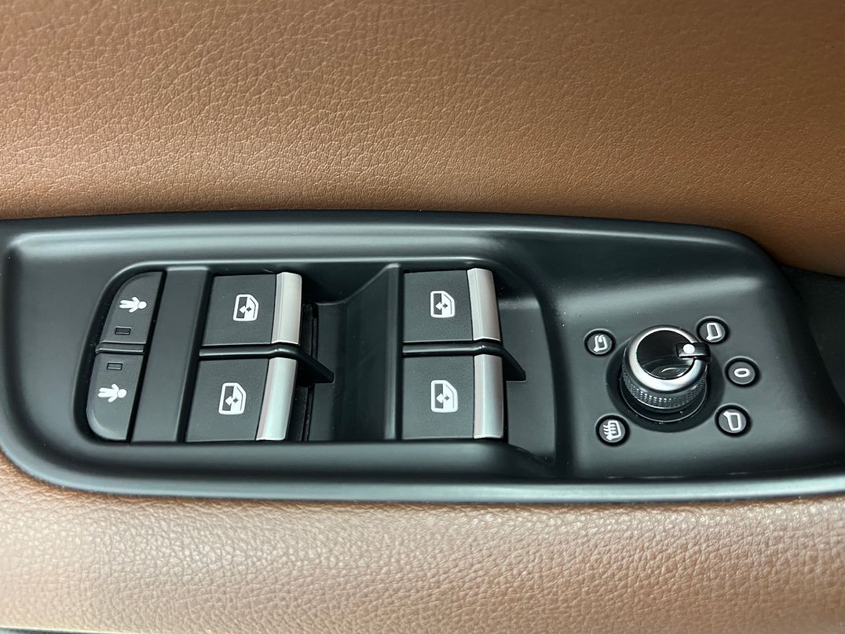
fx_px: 708
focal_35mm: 29
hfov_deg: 61.6
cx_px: 409
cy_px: 313
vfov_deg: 48.2
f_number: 1.5
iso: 400
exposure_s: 1/33
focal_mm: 5.7
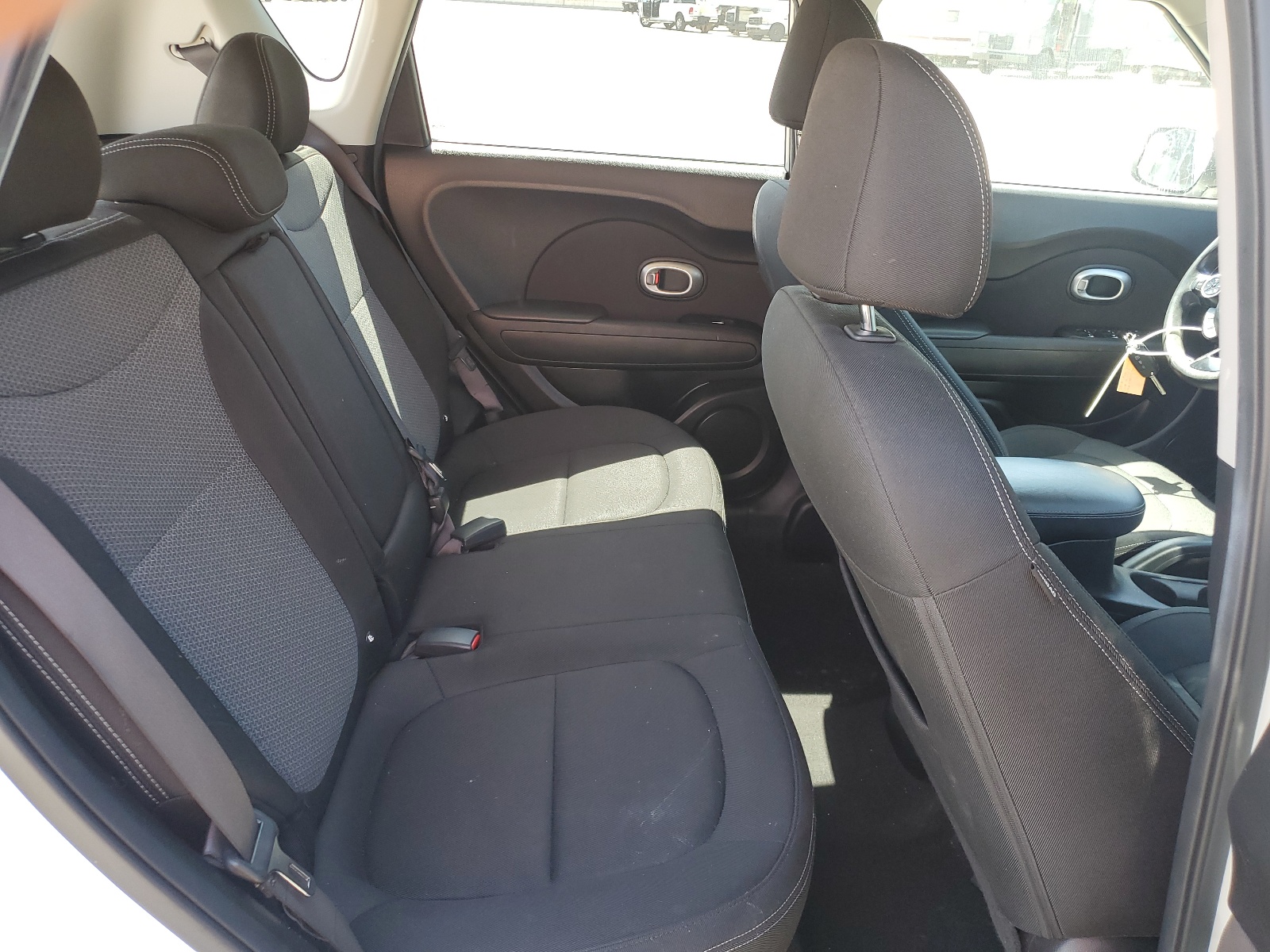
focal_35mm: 26
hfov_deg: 67.3
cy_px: 476
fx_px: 954
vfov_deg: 53.1
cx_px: 635
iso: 56
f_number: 1.5
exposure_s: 1/120
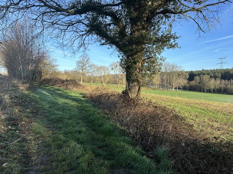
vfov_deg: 56.8
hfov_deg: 71.6
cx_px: 116
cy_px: 87
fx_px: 162
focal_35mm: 24
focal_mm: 6.86
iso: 80
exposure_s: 1/1721
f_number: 1.78
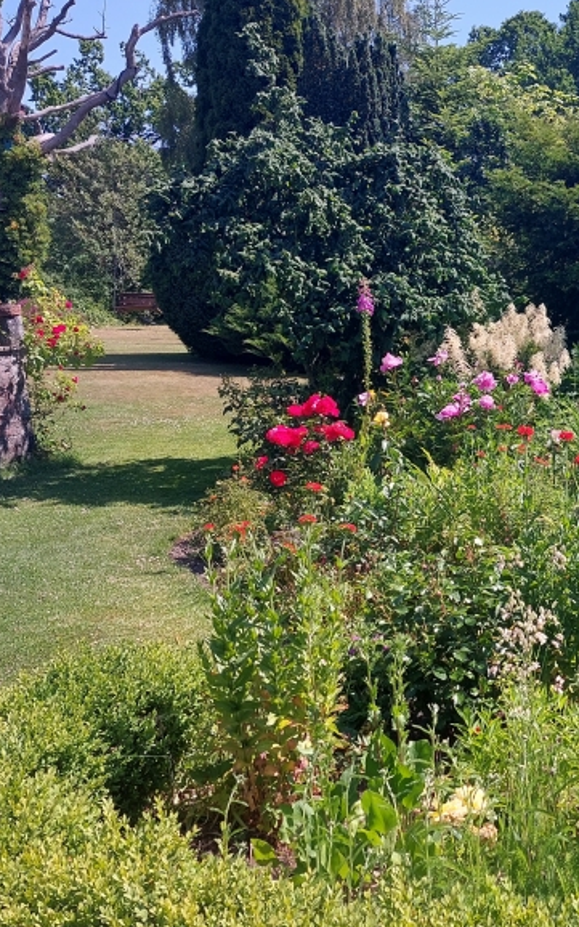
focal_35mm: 44
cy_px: 494
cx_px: 579
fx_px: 1111
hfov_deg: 27.5
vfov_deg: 45.3
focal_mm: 5.23
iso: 25
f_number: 1.8
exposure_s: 1/727
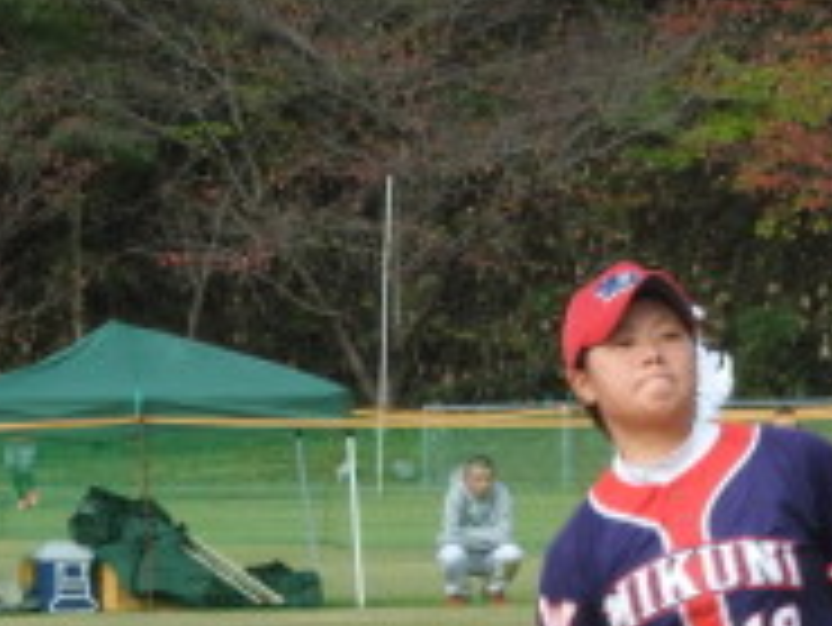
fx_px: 11713
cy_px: 883
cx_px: 845
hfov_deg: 4.1
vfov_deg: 3.1
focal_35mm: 487
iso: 100
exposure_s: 1/250
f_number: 5.2
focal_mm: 26.9
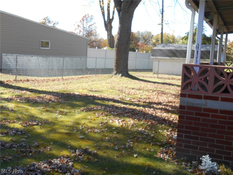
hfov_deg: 41.2
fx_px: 310
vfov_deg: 31.5
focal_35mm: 46
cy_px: 88
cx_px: 116
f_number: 4
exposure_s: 1/160
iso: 80
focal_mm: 8.3
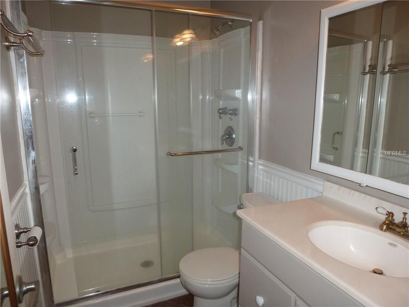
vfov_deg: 56.8
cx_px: 204
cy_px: 154
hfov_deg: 71.6
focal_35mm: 24
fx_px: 284
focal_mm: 4.3
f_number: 3.3
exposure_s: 1/60
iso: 125
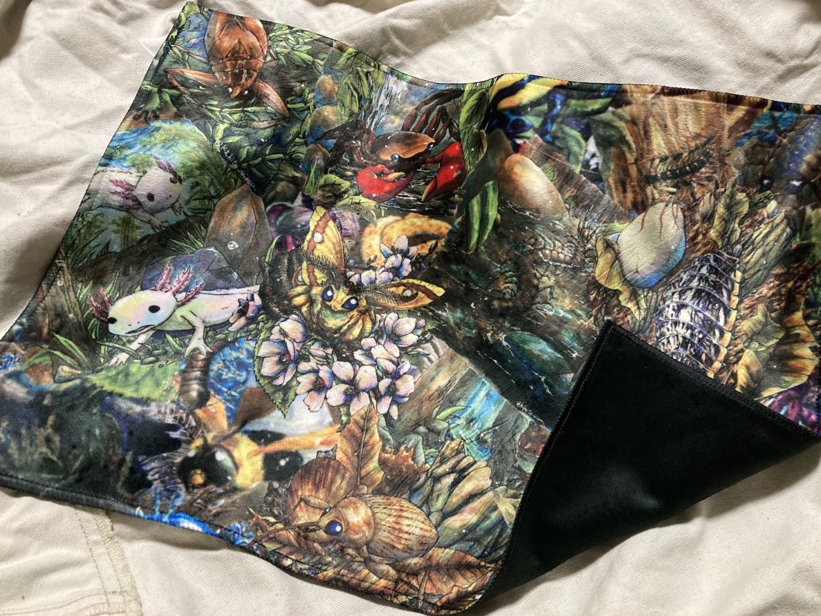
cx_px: 422
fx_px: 688
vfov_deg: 48.2
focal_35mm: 29
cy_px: 297
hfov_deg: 61.6
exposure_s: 1/27
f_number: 1.8
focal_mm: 3.99
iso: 400
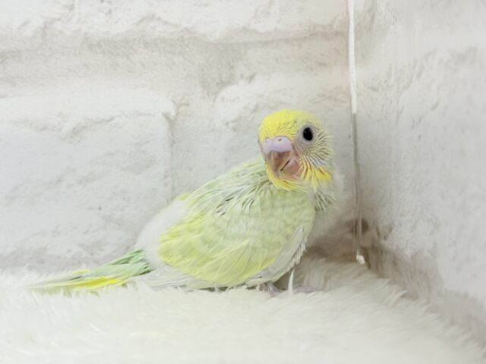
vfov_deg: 28.0
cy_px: 182
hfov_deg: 36.8
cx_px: 243
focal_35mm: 52
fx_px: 730
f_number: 1.6
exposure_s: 1/100
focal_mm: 5.96
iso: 100
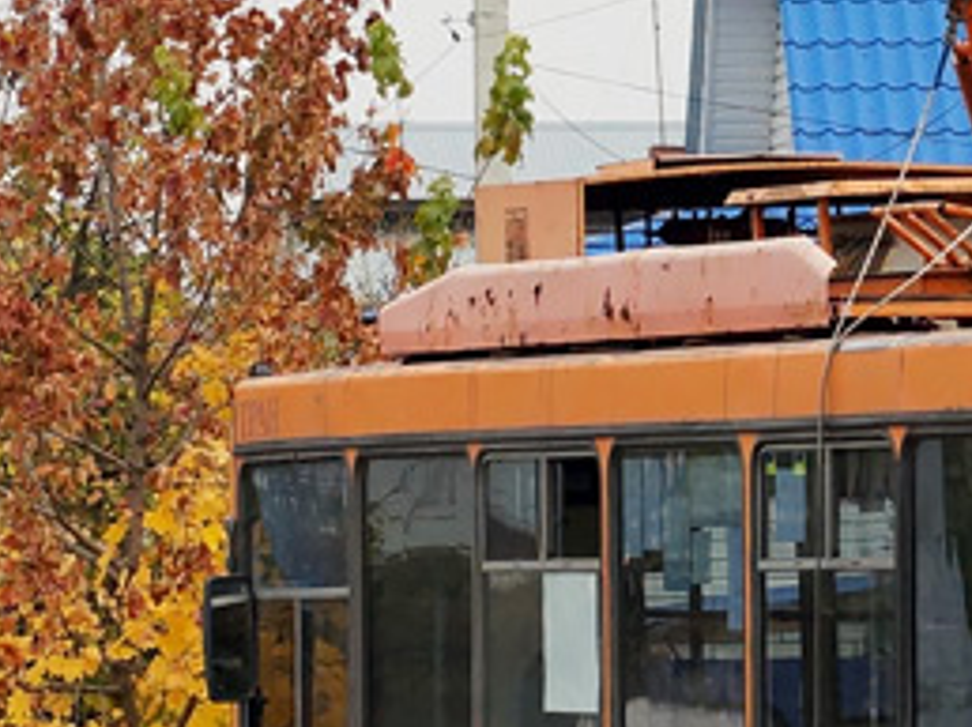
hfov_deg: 3.9
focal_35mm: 503
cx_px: 1198
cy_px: 377
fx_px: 14117
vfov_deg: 3.0
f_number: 5.6
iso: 400
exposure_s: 1/1250
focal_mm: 75
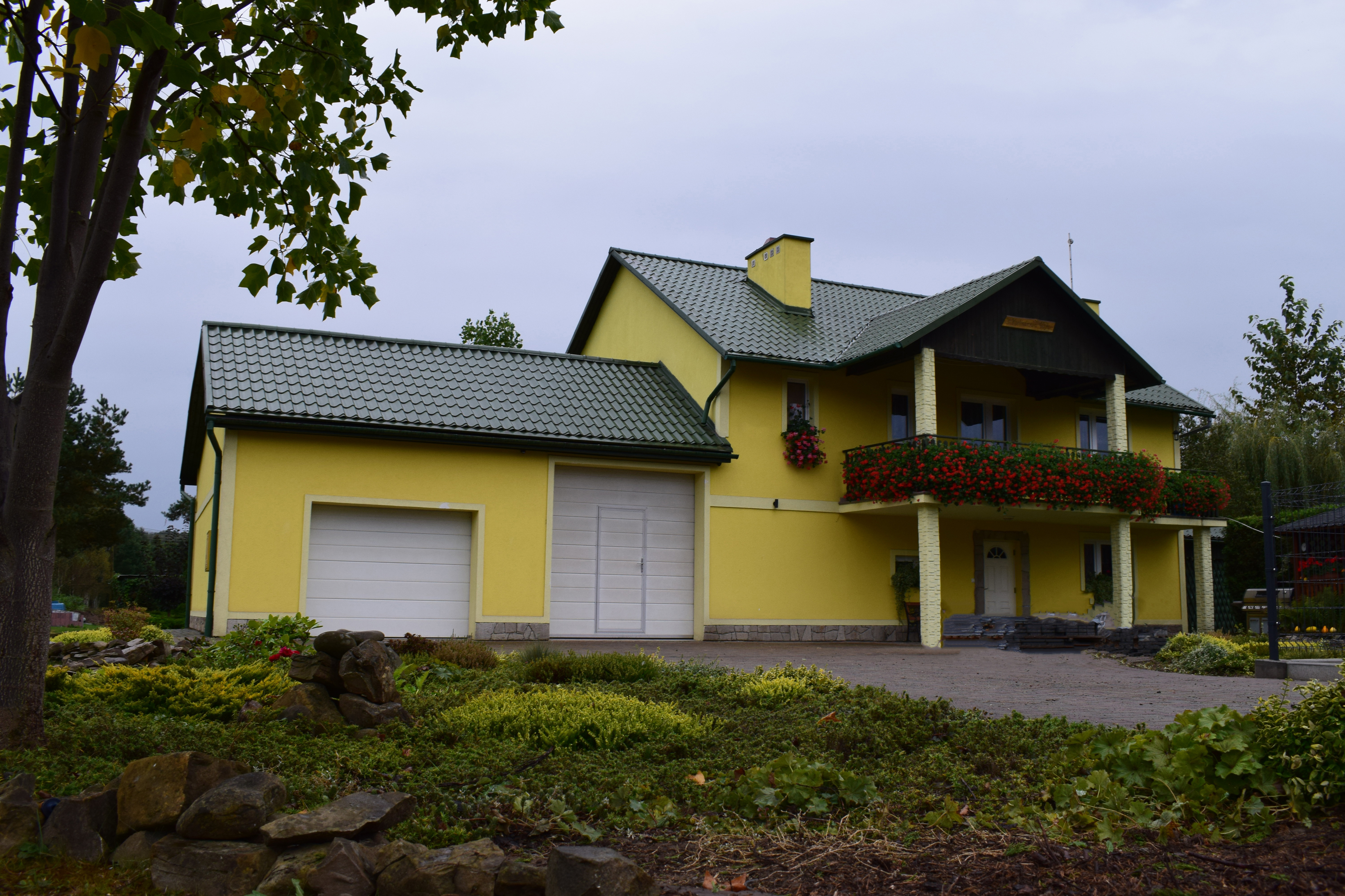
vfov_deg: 41.7
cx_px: 672
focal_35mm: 32
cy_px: 448
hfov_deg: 59.5
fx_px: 1177
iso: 400
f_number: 9
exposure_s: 1/160
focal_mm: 21
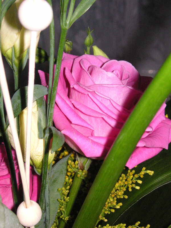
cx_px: 86
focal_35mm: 88
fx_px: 580
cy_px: 114
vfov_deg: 22.3
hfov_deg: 16.8
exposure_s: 1/90
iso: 160
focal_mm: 14.6
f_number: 11
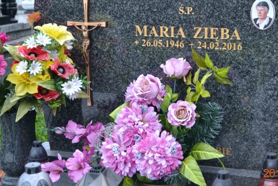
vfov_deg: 18.4
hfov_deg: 27.2
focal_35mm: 74
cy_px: 71
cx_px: 176
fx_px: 572
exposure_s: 1/60
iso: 1250
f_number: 5
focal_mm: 38
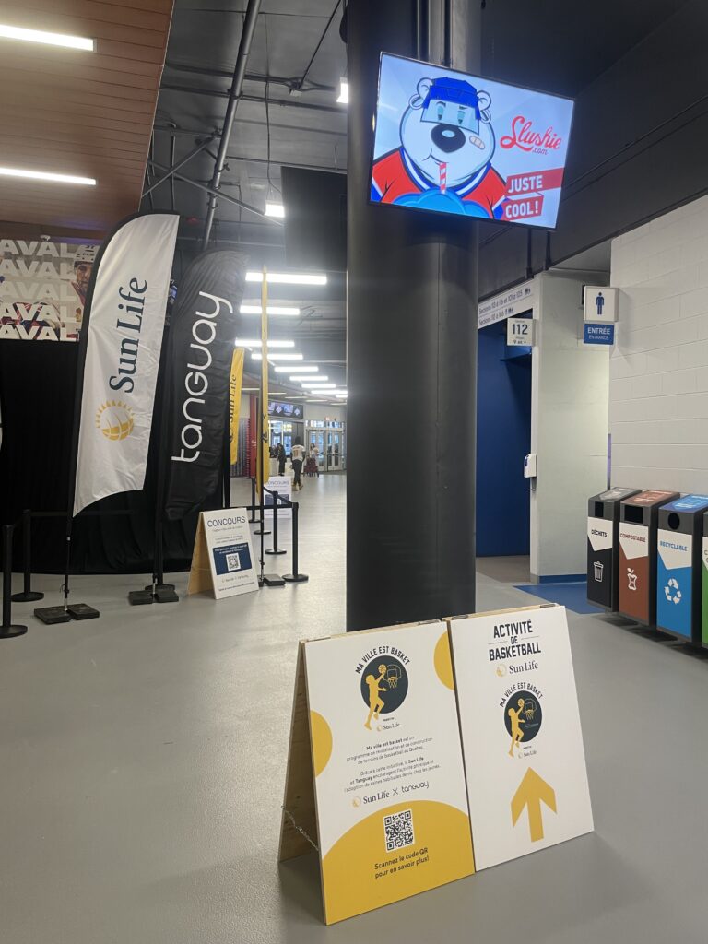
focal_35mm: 26
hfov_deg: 53.1
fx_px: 709
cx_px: 354
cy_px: 472
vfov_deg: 67.3
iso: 125
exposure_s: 1/60
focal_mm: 4.2
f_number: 1.6
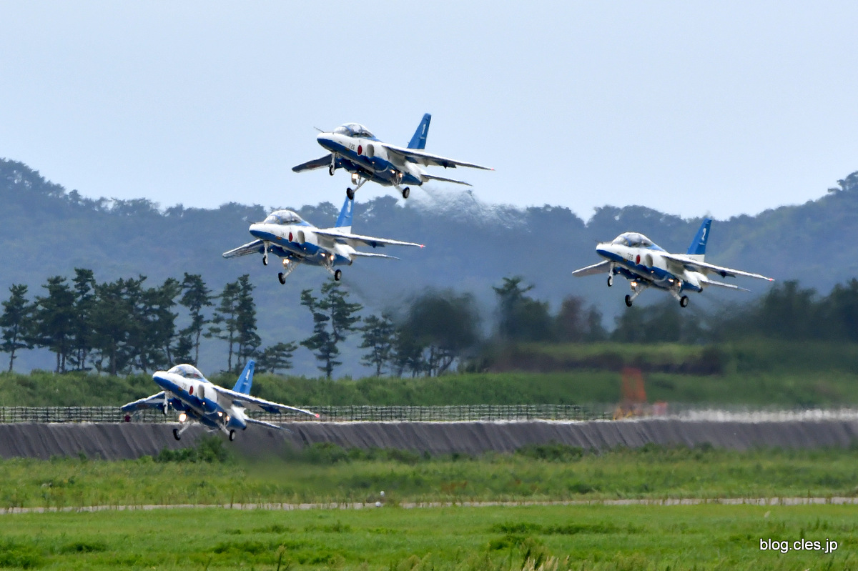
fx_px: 14293
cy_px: 286
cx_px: 429
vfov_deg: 2.3
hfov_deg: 3.4
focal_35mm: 600
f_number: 8
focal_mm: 400
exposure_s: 1/2000
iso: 400
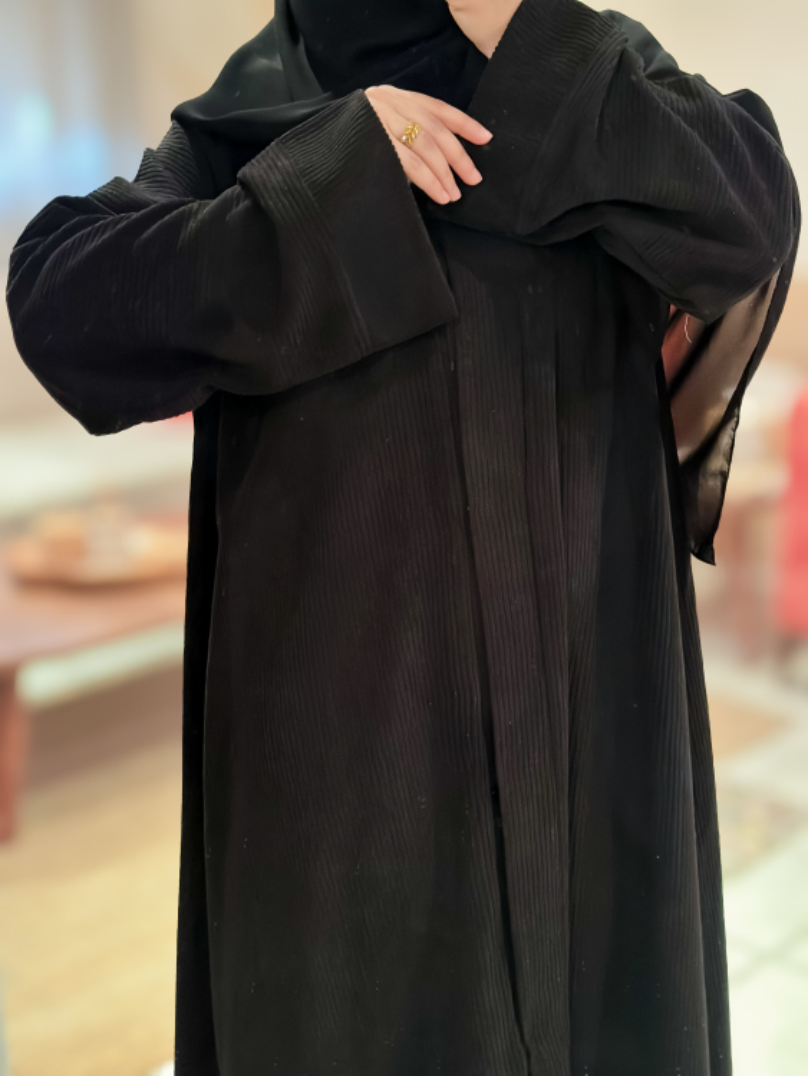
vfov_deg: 39.6
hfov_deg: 30.3
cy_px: 538
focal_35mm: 48
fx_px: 1493
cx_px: 404
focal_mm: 6.86
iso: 1000
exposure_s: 1/25
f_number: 1.8
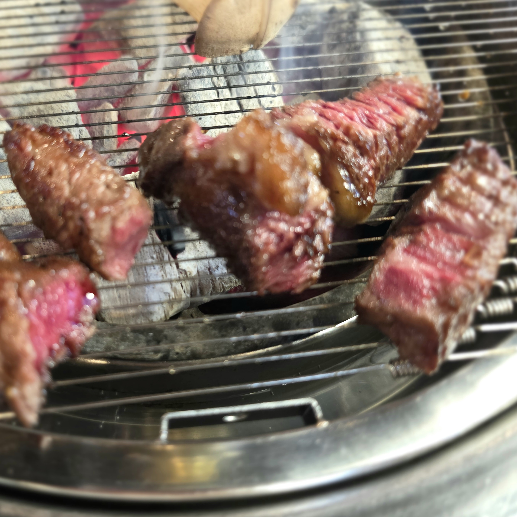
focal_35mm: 28
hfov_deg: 55.8
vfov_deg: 57.3
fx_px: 473
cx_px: 161
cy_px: 259
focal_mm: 6.3
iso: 400
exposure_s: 1/60.2
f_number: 1.7
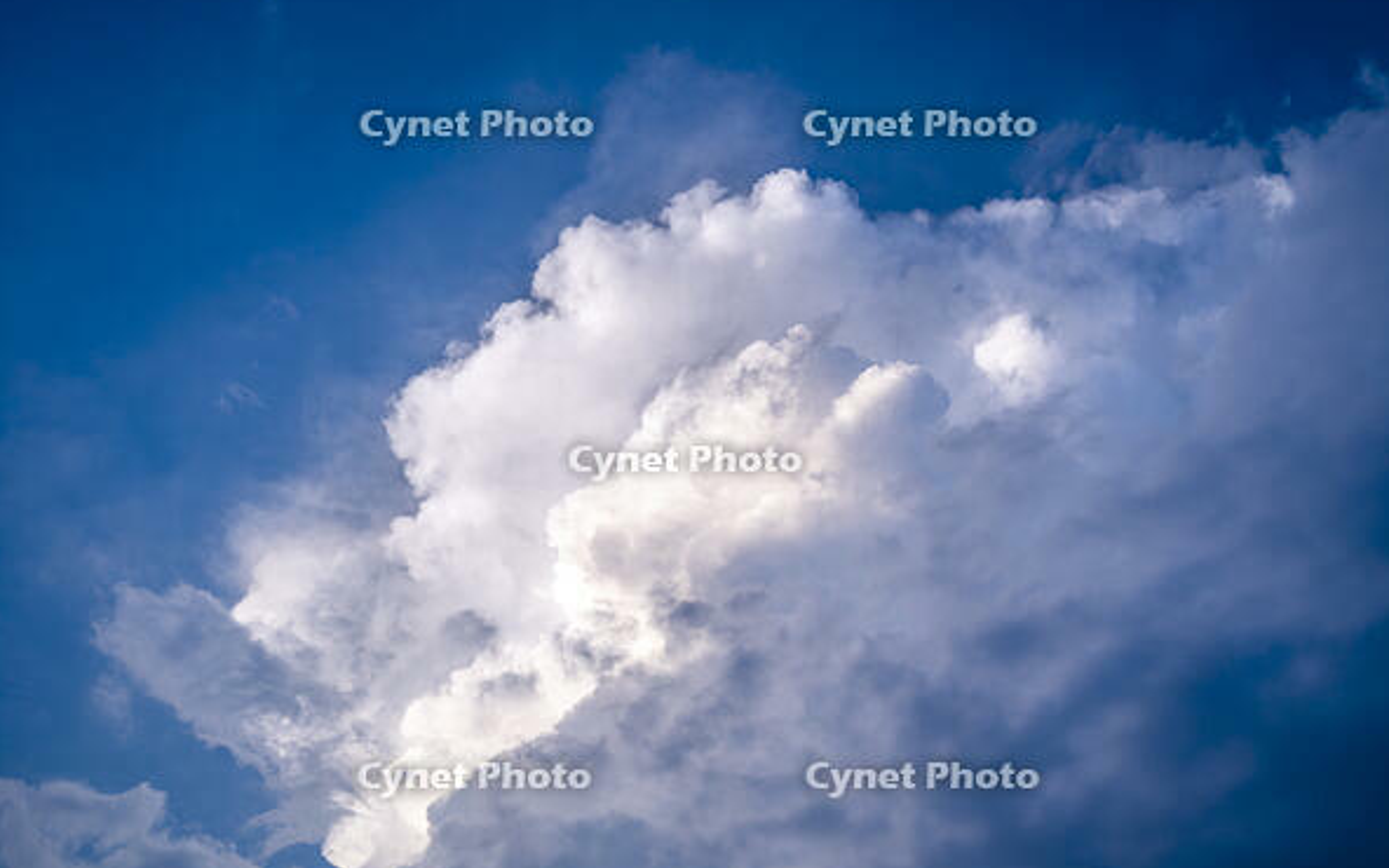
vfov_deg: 38.8
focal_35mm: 33
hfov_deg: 58.9
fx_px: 1231
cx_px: 699
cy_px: 453
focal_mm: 31.5
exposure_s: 1/60
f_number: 8
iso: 100
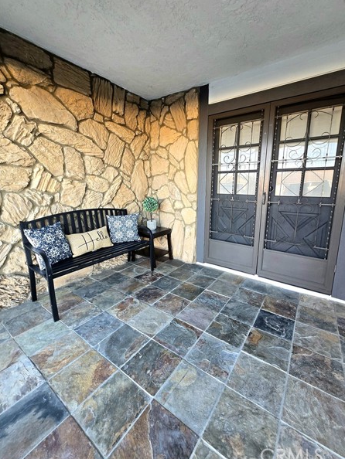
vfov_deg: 102.0
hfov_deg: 85.6
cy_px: 219
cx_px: 184
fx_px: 186
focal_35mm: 14
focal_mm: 1.7
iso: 80
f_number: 2.2
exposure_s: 1/60.2
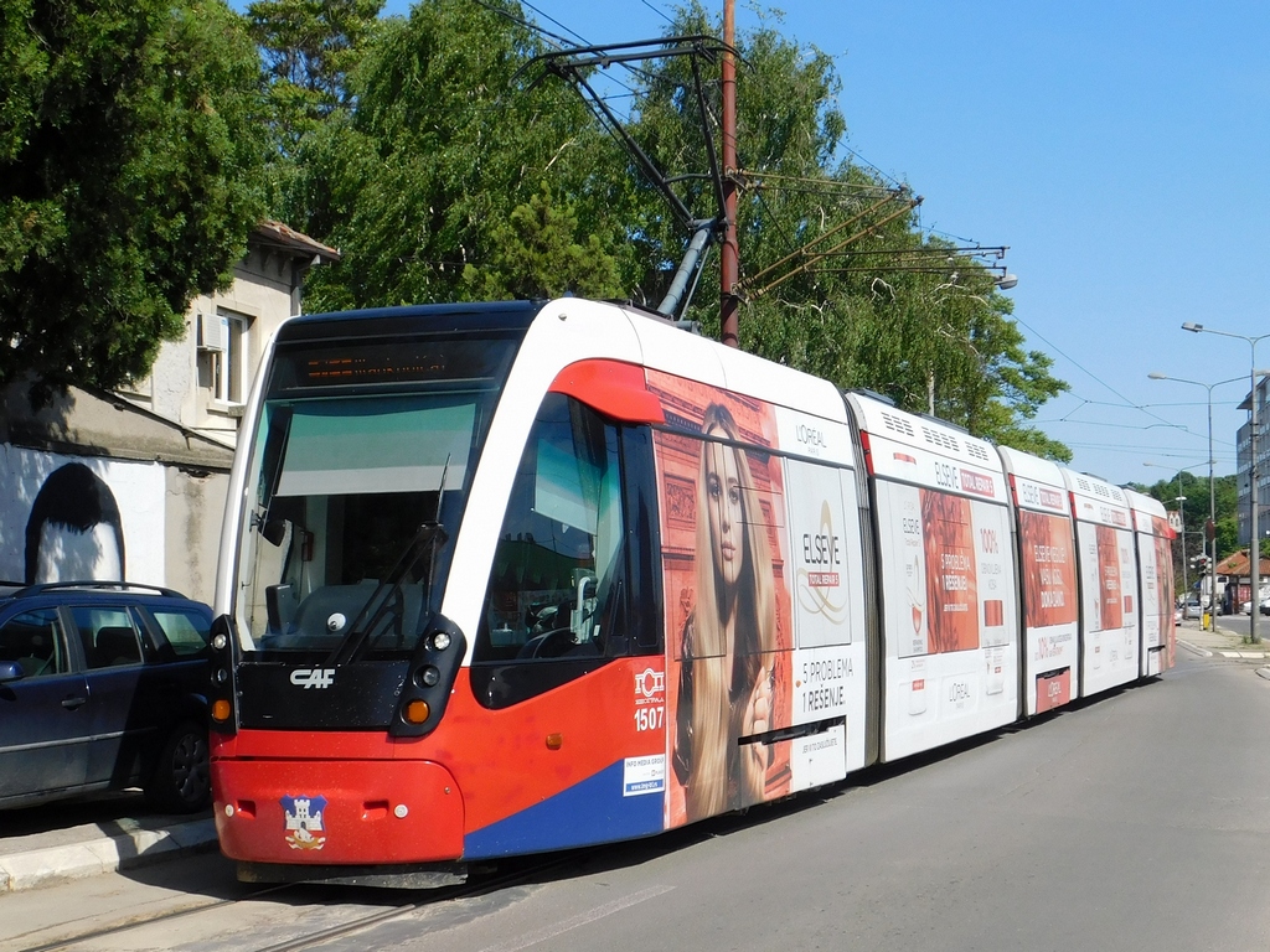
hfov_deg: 46.8
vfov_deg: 36.0
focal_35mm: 40
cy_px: 476
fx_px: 1468
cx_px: 635
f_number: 3.6
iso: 125
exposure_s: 1/1250
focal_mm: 7.1
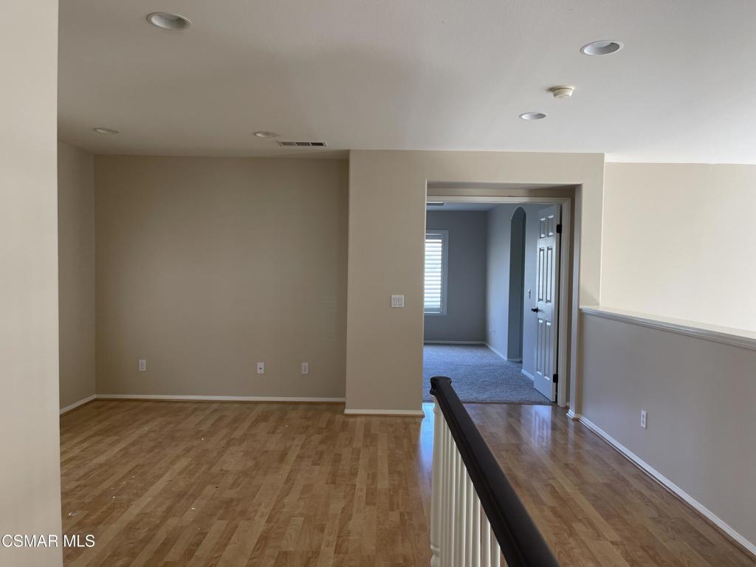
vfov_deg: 53.1
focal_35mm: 26
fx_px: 568
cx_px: 378
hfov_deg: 67.3
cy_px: 284
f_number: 1.6
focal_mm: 5.1
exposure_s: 1/60
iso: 80
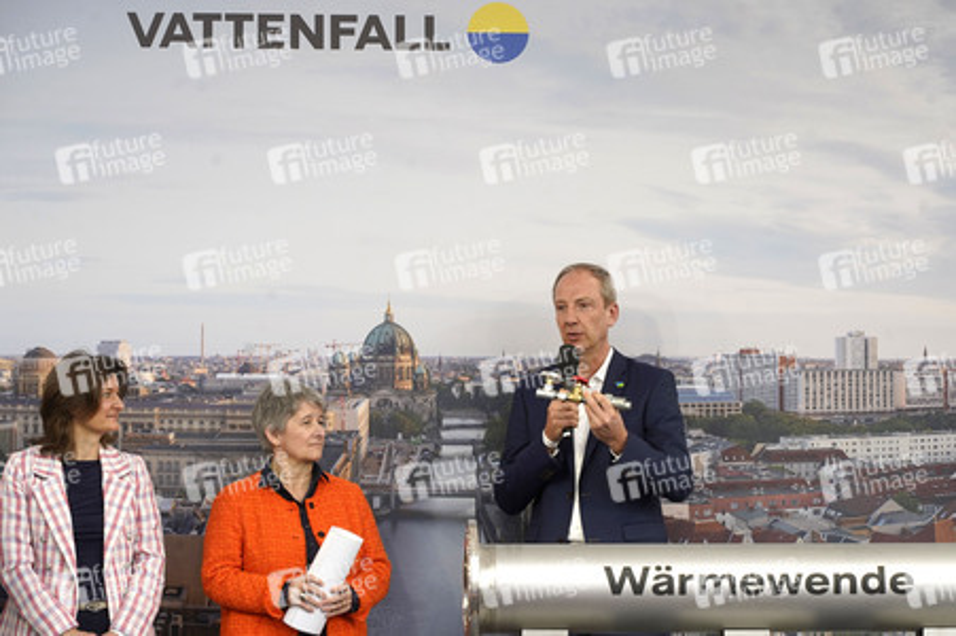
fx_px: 3105
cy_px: 318
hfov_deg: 17.5
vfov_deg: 11.7
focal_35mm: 117
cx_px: 478
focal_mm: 117
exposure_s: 1/320
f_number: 8
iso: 640
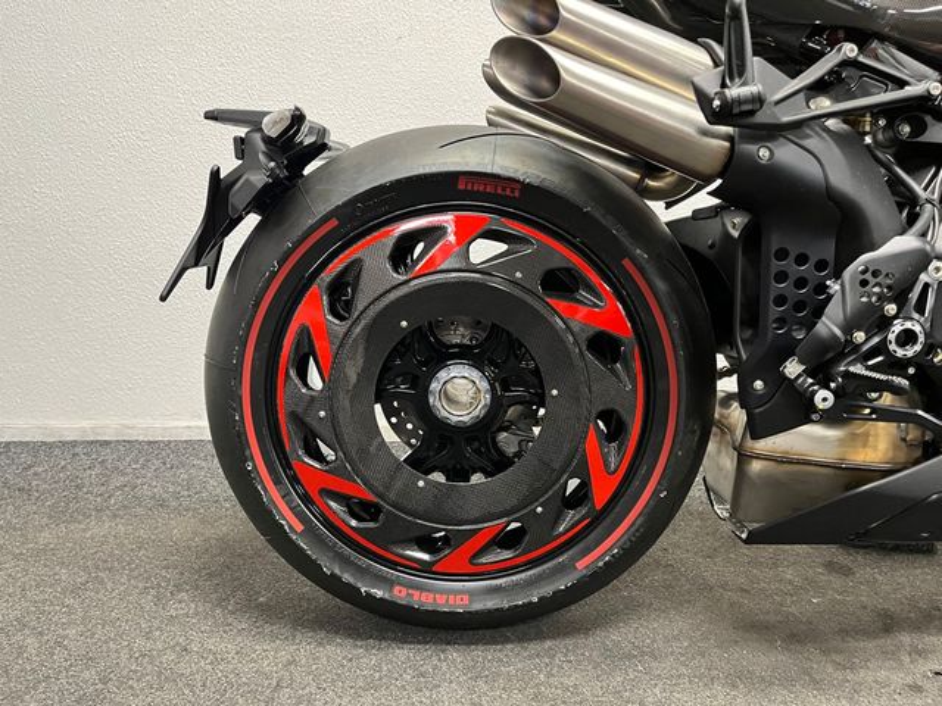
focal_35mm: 26
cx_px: 471
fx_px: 708
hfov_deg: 67.3
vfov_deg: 53.1
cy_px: 353
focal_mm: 5.1
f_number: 1.6
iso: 400
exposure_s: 1/50
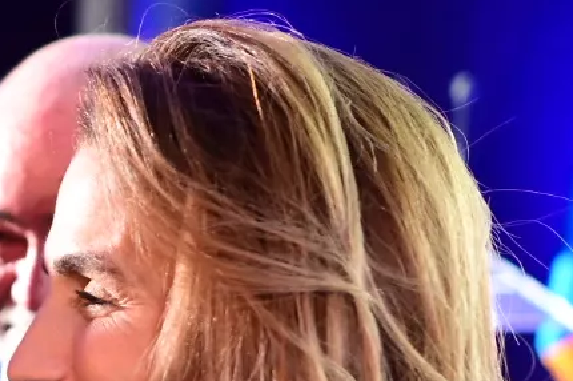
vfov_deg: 10.1
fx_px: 2099
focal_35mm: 132
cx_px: -312
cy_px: 538
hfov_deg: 14.4
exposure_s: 1/80
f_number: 2.2
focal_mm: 35
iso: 5000
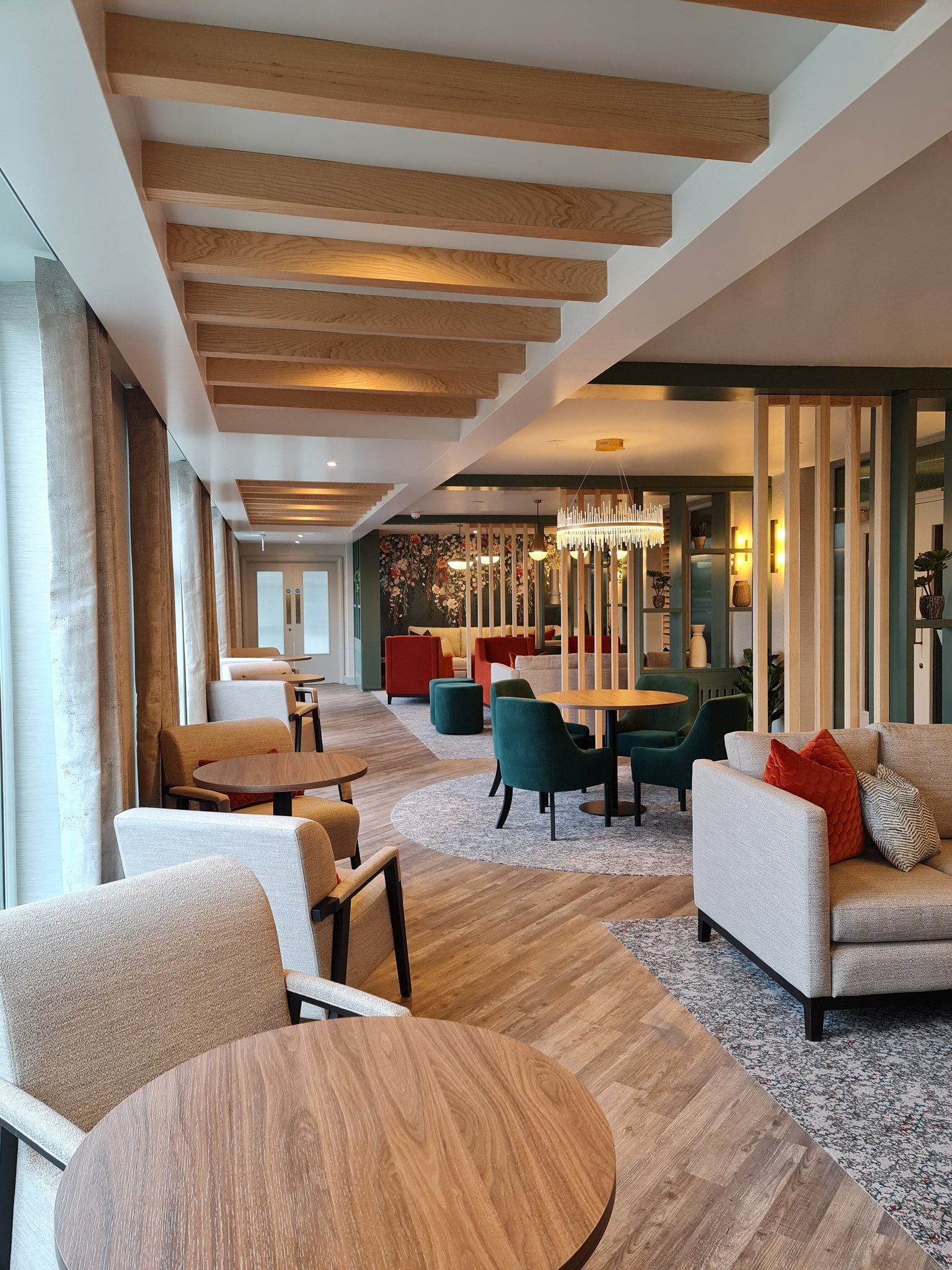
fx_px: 917
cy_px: 635
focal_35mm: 25
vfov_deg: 69.4
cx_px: 476
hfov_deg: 54.9
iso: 250
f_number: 1.8
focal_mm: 7
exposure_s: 1/100
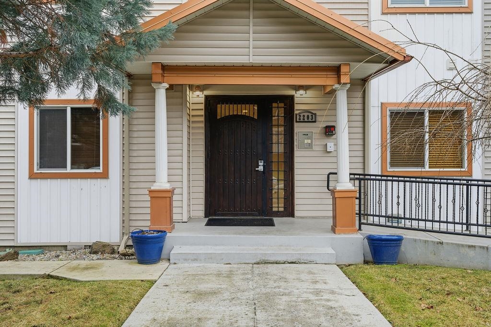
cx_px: 246
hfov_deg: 54.4
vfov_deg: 37.9
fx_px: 477
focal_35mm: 35
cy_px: 164
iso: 100
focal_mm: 35
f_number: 8
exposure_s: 1/50
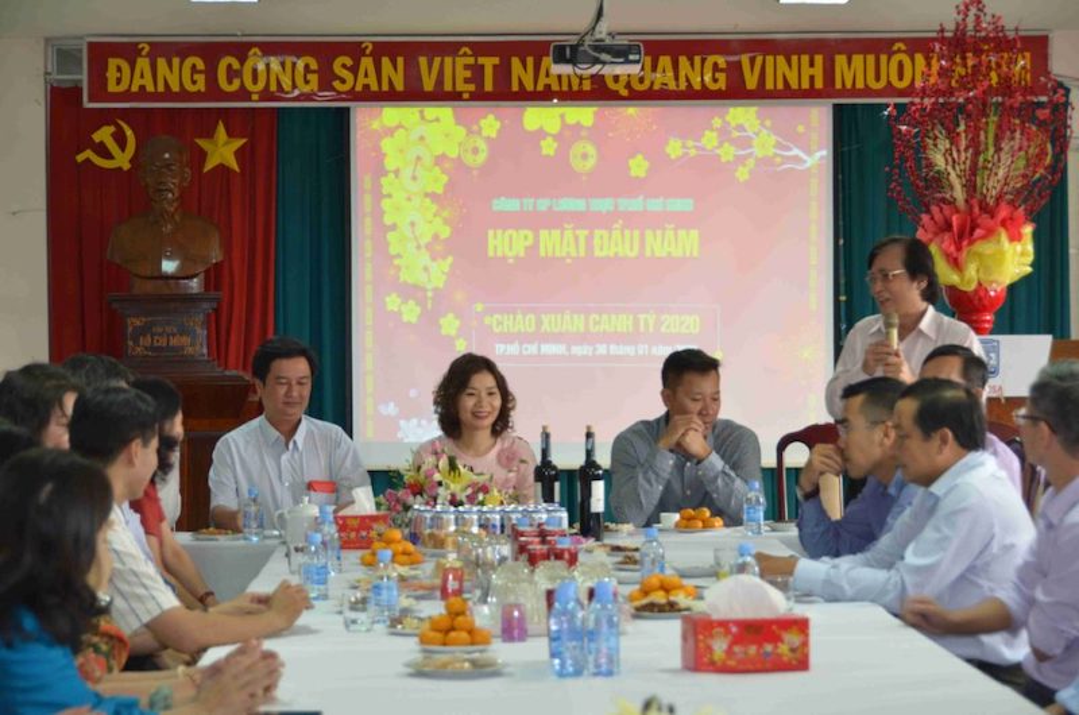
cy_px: 358
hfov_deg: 22.0
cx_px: 540
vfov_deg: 14.6
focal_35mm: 93
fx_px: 2782
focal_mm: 62
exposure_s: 1/30
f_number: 4.8
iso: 560
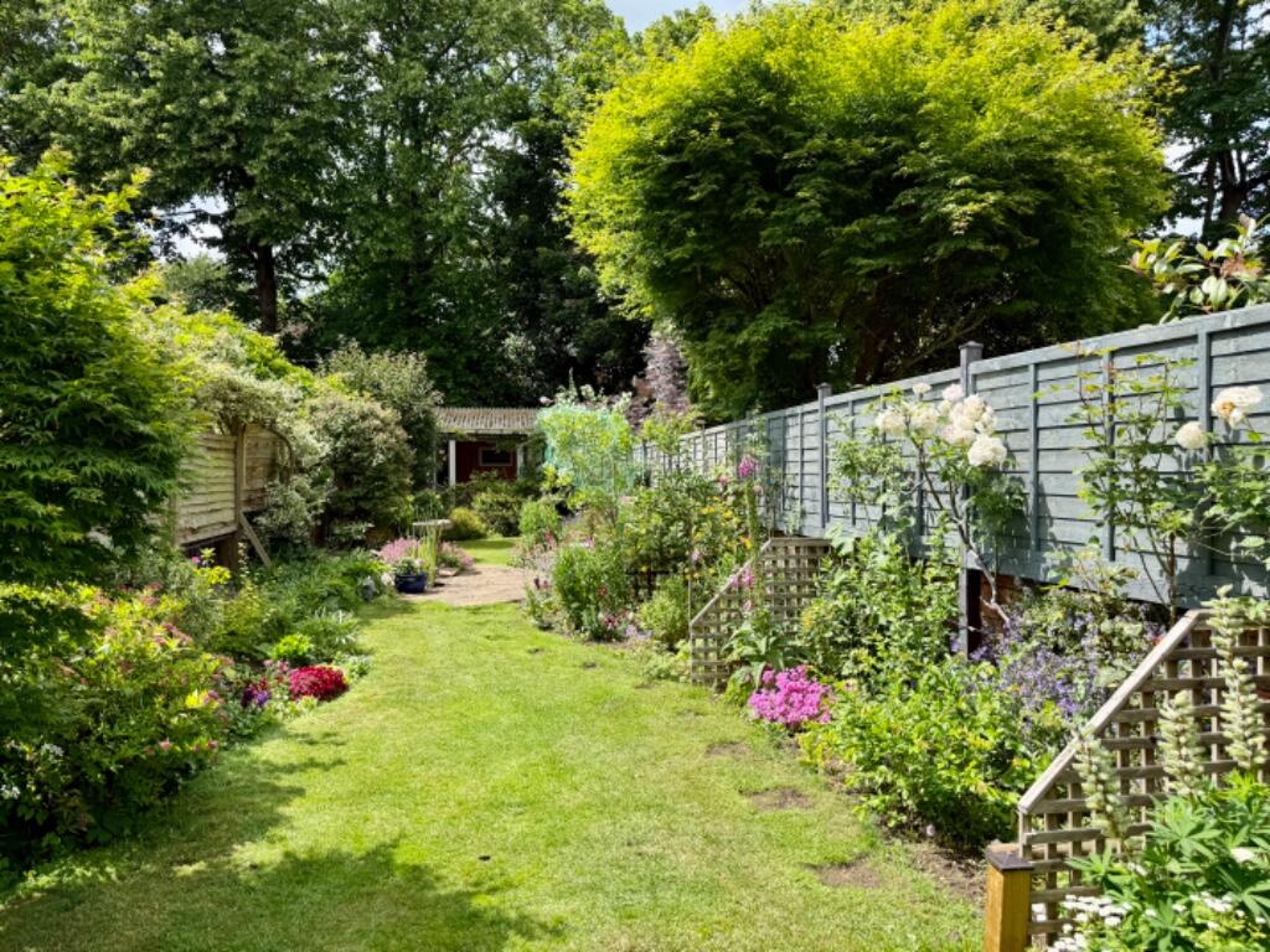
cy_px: 476
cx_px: 635
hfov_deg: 71.6
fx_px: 881
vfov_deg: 56.8
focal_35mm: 24
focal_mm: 6.76
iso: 80
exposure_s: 1/1901
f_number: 1.78
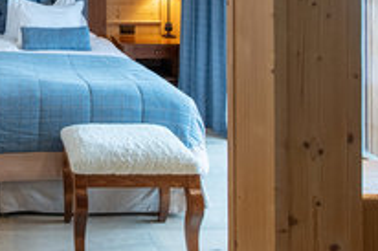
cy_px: -9
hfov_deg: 40.8
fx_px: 441
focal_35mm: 42
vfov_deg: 29.4
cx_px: 4
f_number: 8
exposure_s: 1/30
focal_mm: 18
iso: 1250
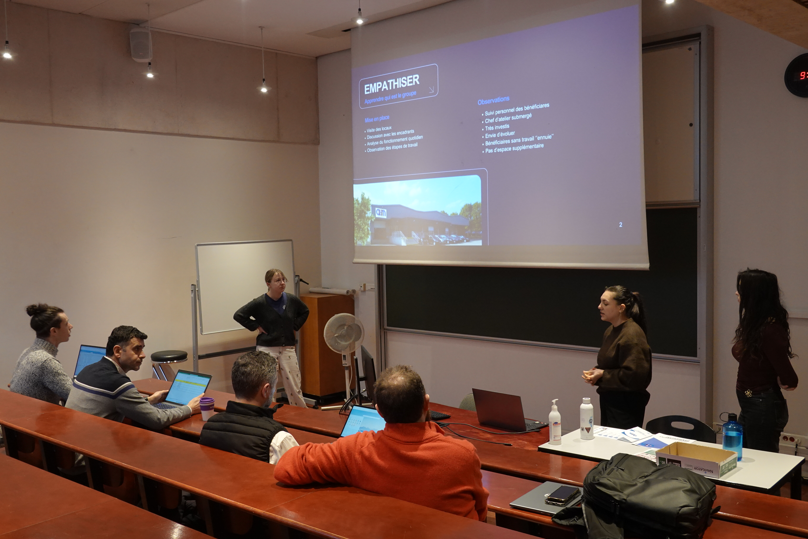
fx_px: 808
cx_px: 404
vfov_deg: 36.9
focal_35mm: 36
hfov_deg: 53.1
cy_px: 270
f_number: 3.5
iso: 800
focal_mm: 13.29
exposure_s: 1/25
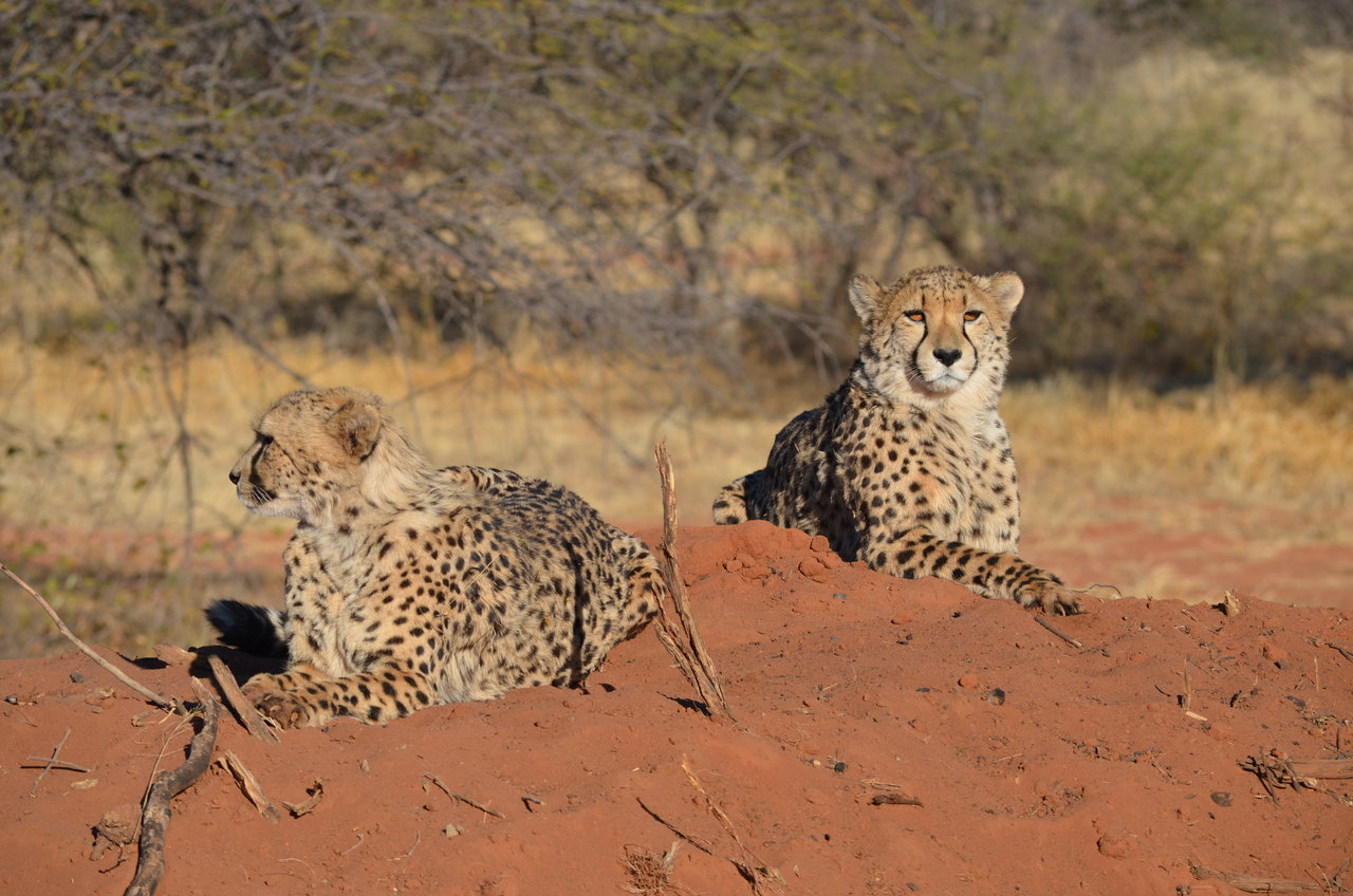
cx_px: 676
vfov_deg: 5.1
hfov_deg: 7.6
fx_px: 10127
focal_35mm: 270
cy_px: 448
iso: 200
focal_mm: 180
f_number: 7.1
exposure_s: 1/800
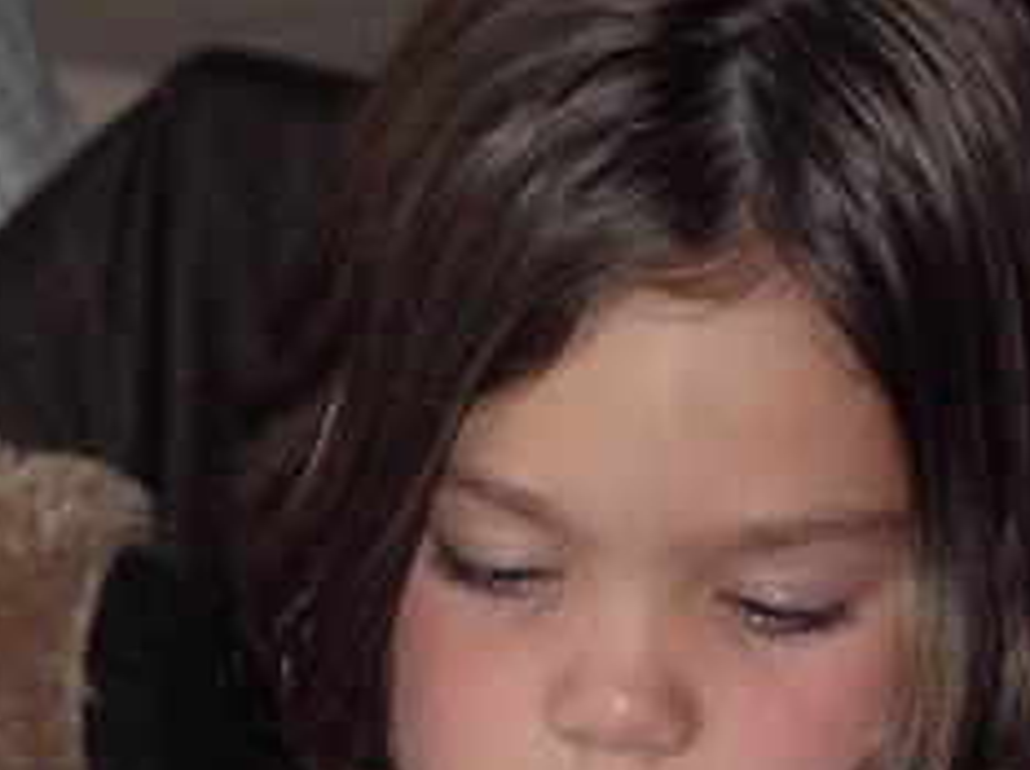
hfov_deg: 4.4
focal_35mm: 447
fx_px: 13287
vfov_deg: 3.3
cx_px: 792
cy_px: 796
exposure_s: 1/210
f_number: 3.1
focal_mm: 26.7
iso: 400
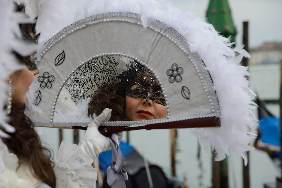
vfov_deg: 11.4
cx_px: 141
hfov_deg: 17.1
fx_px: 940
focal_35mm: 120
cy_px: 94
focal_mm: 120
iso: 400
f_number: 7.1
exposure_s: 1/200
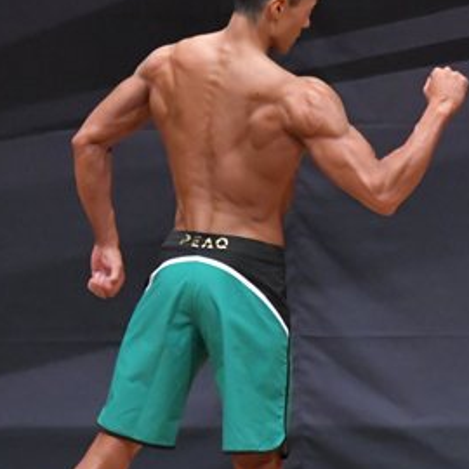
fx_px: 10653
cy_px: 301
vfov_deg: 2.5
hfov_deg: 2.5
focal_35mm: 695
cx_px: 182
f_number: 5.6
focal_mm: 190
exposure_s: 1/400
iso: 6400
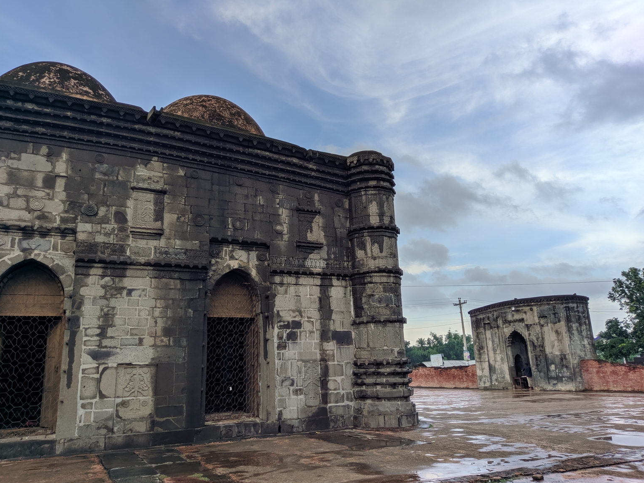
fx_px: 484
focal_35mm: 26
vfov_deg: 53.1
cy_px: 248
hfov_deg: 67.3
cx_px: 310
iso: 70
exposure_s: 1/649
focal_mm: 4.58
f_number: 1.8
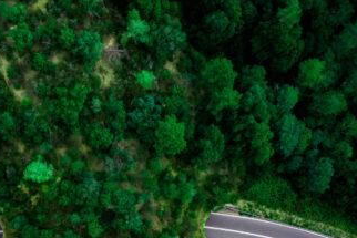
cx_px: 105
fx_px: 407
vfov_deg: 31.0
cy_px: 220
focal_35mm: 41
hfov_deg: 46.3
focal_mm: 8.38
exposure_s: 1/80
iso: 100
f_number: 2.8
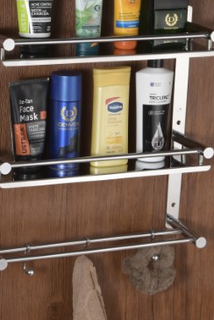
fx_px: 1534
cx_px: 95
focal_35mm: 172
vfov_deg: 11.9
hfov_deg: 8.0
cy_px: 125
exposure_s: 1/25
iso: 160
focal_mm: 70
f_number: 13
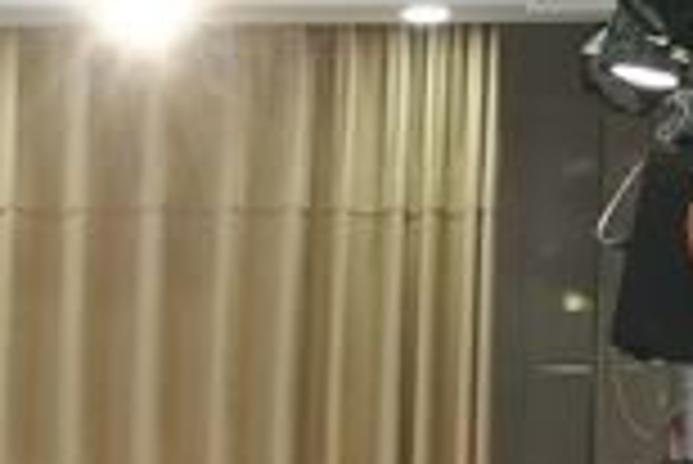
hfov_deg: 8.5
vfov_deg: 5.7
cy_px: 813
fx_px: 4586
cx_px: -315
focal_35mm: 238
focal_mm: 3.88
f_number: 1.8
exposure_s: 1/50
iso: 64
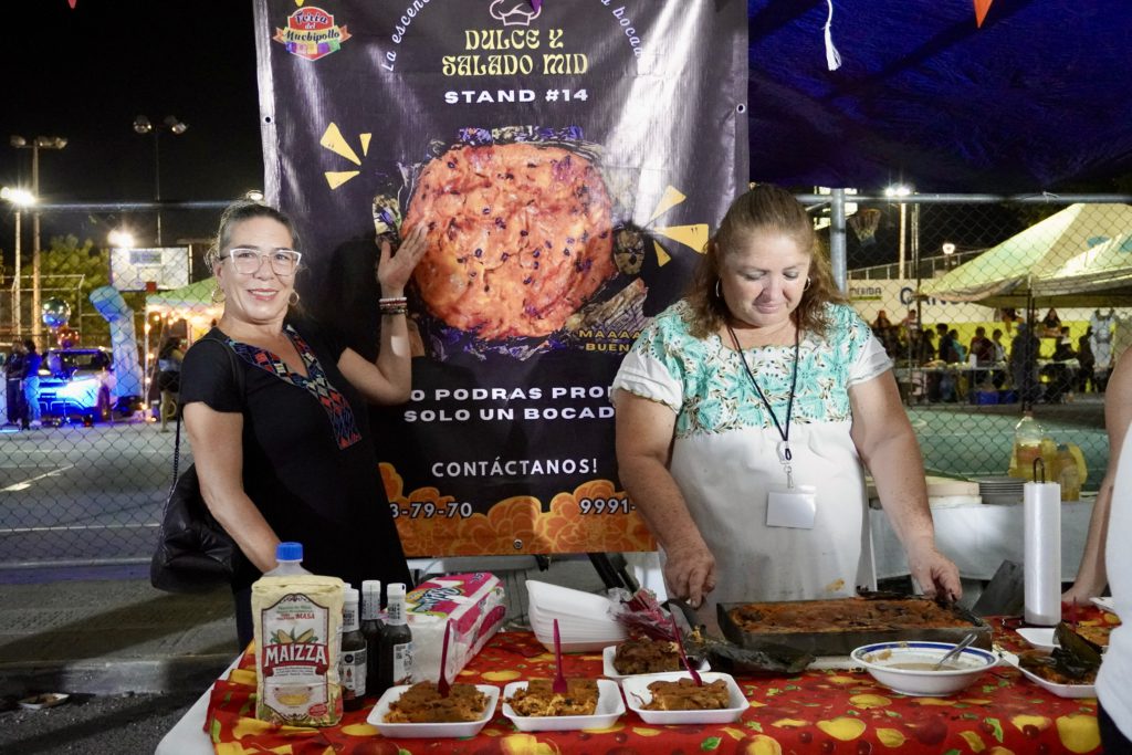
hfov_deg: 51.3
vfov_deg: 35.5
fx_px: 1179
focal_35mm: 38
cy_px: 378
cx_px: 566
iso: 6400
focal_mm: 25
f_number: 4.5
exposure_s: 1/100
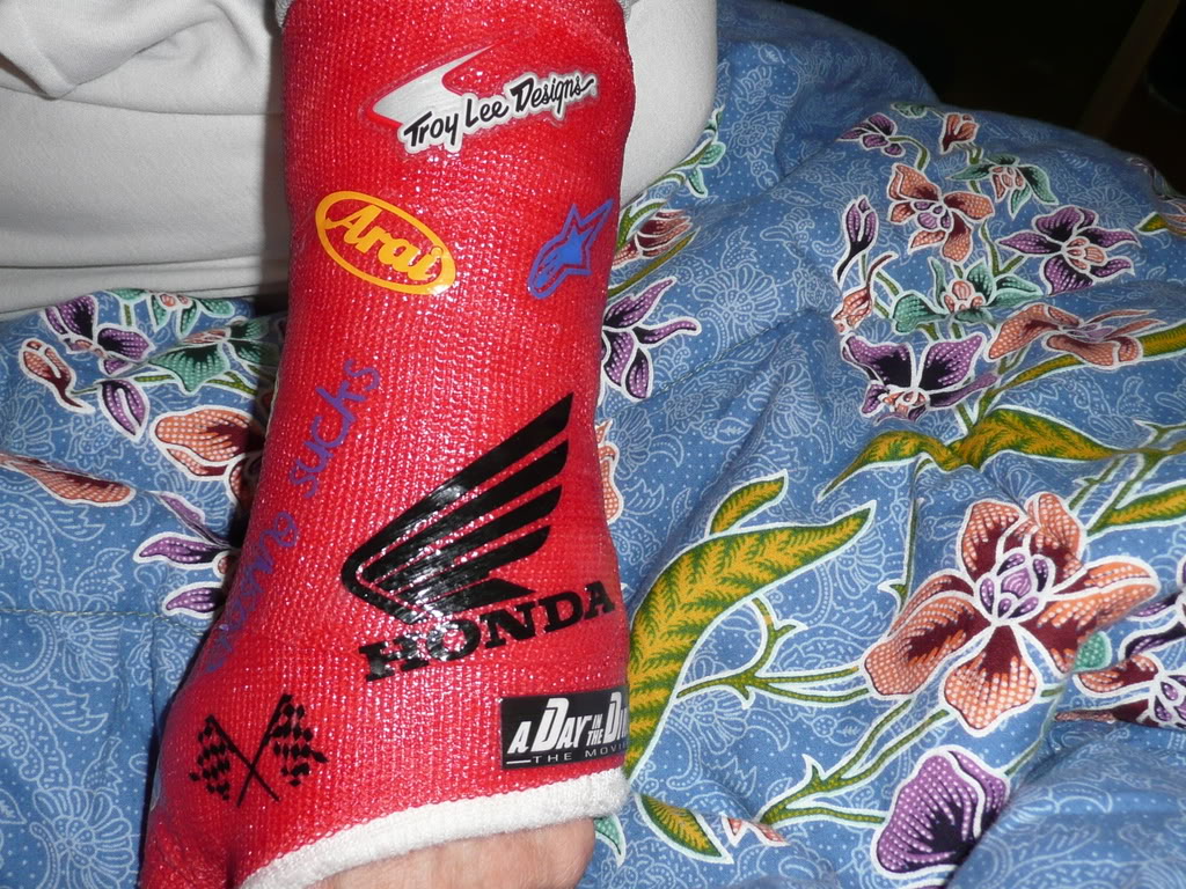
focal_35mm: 36
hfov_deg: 51.4
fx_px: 1233
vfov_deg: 39.7
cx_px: 593
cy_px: 444
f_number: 3.4
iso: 100
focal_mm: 4.9
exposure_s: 1/30
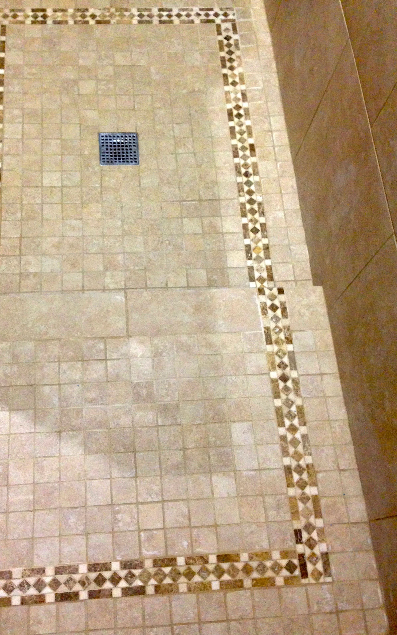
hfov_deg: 35.2
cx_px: 159
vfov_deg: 54.0
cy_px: 322
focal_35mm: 36
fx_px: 623
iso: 200
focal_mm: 4.12
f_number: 2.4
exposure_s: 1/20
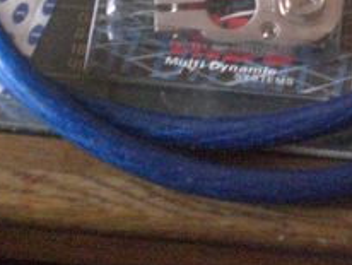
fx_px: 1201
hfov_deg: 16.6
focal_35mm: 118
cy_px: -111
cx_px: 248
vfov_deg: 12.1
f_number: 3.1
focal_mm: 6.3
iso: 800
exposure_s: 1/15
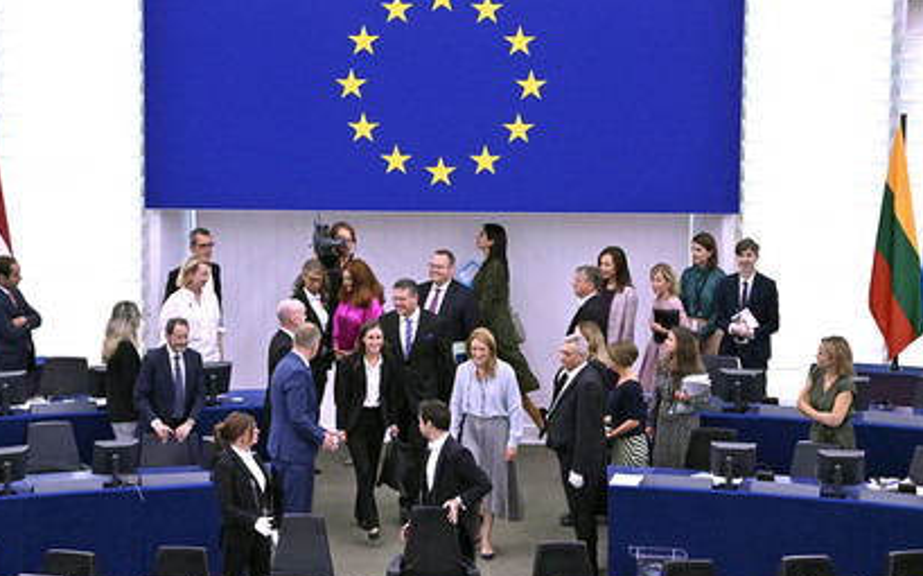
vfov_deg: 6.3
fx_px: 5229
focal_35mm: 208
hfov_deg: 10.1
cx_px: 423
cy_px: 314
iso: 10000
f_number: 5.3
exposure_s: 1/1000
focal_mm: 185
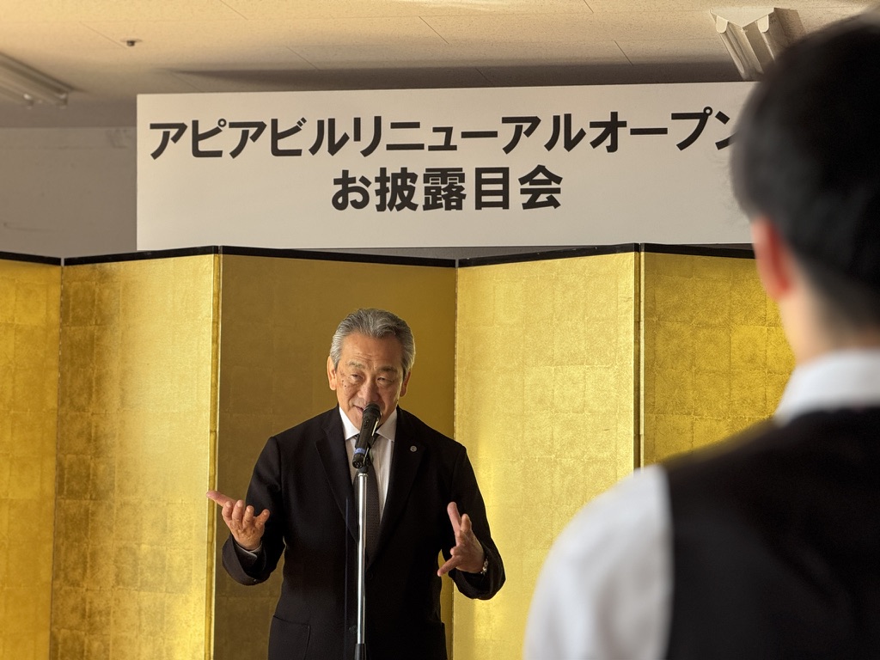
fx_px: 3051
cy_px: 330
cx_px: 440
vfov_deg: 12.3
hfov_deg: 16.4
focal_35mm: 120
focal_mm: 15.66
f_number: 2.8
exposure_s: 1/99
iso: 160
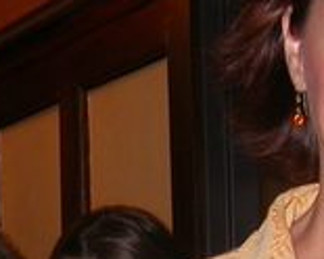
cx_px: 6
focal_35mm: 191
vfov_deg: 8.0
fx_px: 1832
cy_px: 343
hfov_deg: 10.0
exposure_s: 1/60
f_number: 2.6
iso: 100
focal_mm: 7.85
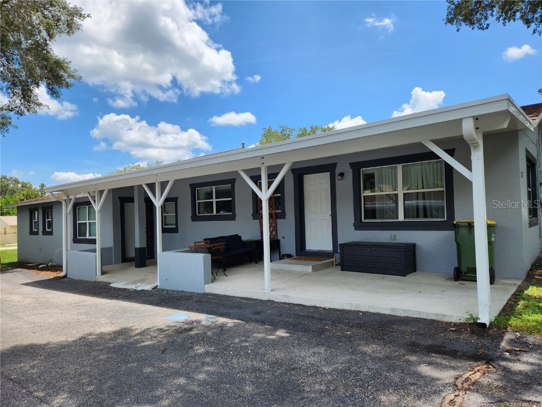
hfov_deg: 73.9
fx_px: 360
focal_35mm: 23
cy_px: 204
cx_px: 271
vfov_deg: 58.9
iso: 20
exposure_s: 1/1132
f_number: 1.8
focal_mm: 5.4
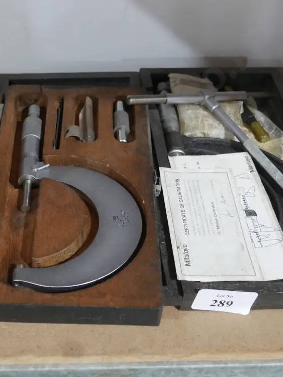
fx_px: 622
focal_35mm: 57
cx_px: 66
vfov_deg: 33.8
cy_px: 190
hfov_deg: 25.3
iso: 2500
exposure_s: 1/60
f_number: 4.6
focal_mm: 21
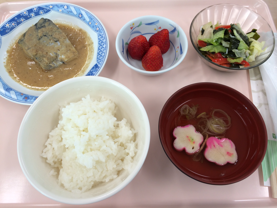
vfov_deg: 46.8
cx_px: 138
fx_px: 240
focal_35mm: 30
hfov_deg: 60.0
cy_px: 104
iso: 40
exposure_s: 1/60
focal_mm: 4.12
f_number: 2.2
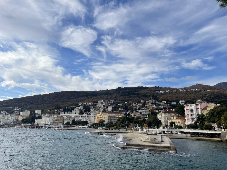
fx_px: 170
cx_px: 114
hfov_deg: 67.3
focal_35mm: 26
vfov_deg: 53.1
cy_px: 85
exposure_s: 1/4831
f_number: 1.6
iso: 32
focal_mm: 4.2
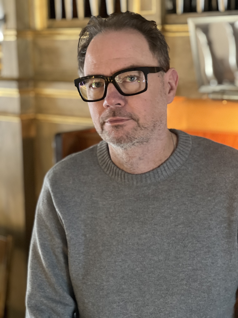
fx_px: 706
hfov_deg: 19.1
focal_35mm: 77
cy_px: 159
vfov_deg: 25.3
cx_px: 119
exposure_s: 1/14
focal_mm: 9
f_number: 2.8
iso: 640
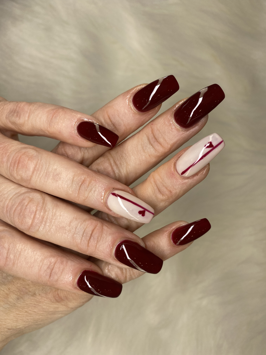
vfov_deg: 69.4
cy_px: 178
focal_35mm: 25
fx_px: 256
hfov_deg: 54.9
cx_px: 133
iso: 32
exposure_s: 1/259
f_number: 1.8
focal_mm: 4.25
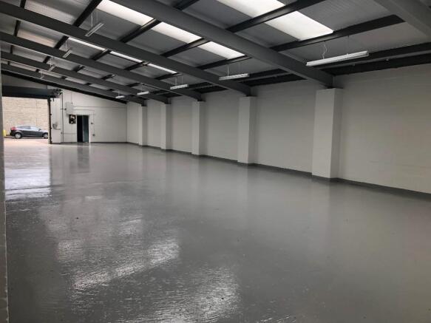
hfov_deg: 63.5
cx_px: 216
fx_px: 349
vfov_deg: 49.7
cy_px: 162
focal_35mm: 28
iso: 32
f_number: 1.8
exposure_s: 1/120
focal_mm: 3.99
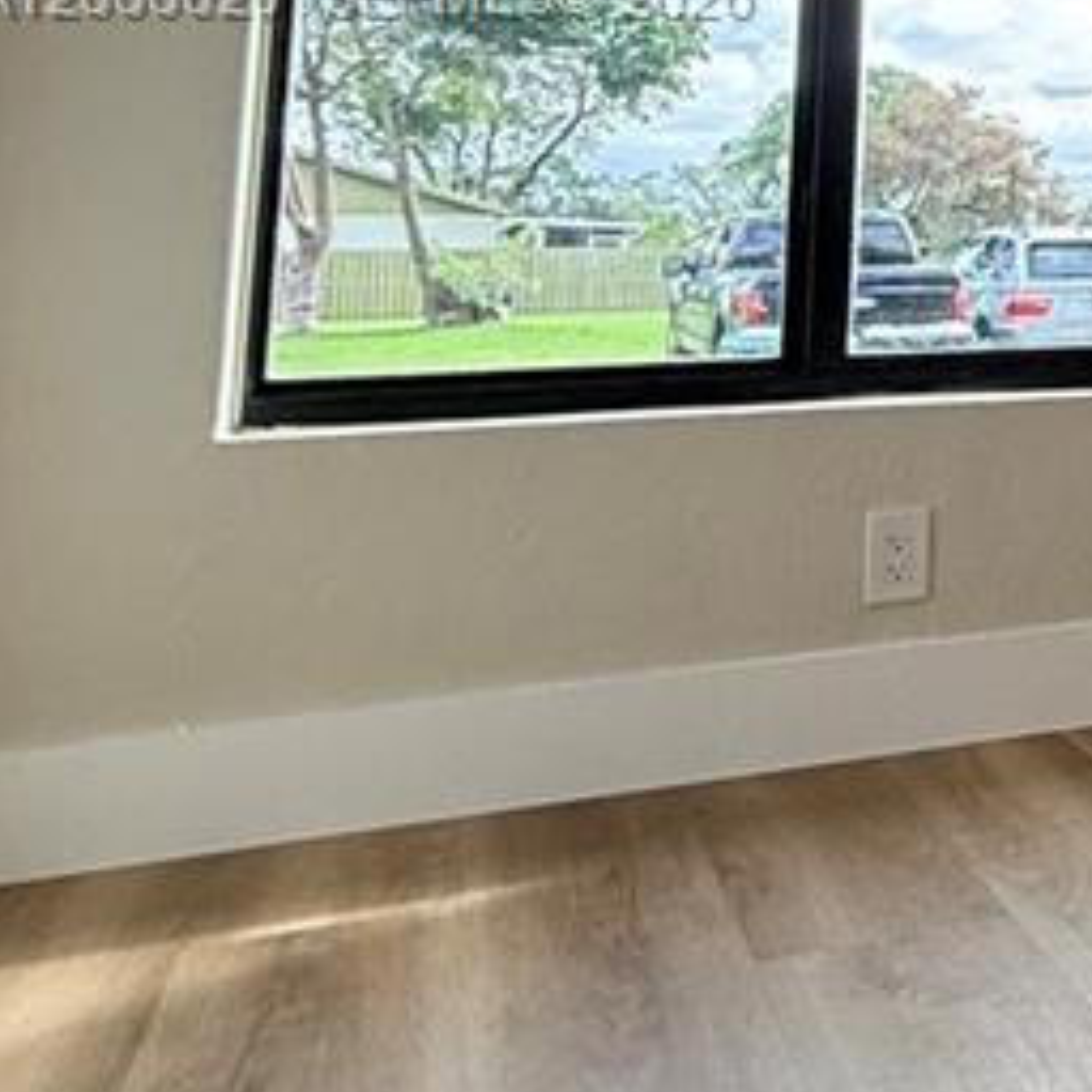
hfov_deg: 21.4
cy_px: 0
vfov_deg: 27.8
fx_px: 2070
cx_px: 1881
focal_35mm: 58
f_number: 2.2
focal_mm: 2.22
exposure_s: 1/182
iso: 64
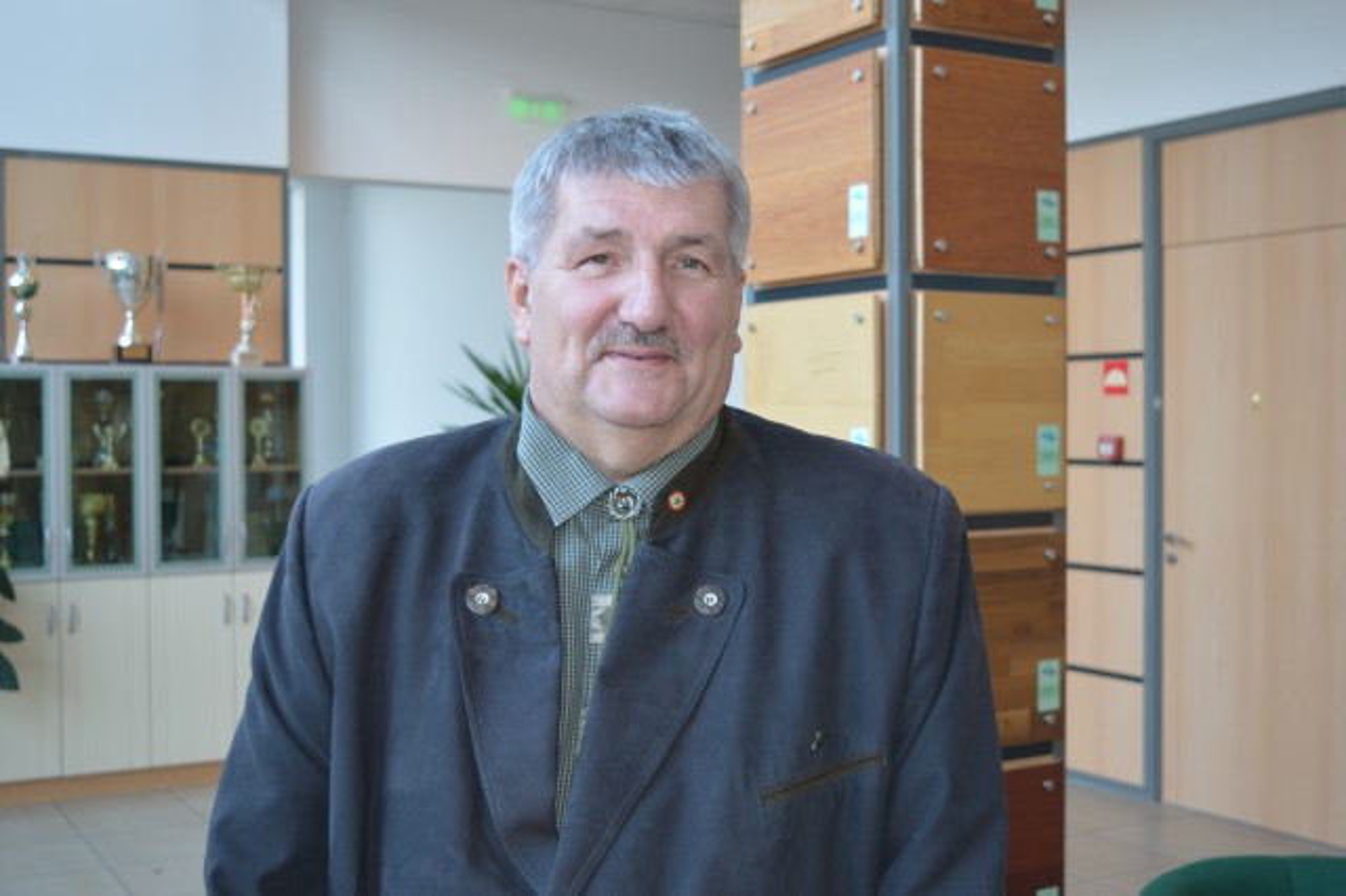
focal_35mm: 44
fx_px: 1626
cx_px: 673
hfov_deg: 45.0
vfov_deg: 30.8
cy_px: 448
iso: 450
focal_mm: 29
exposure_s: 1/60
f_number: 4.2
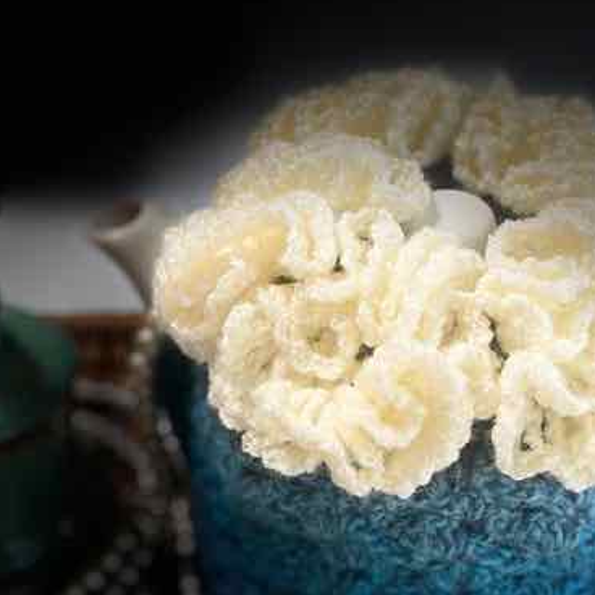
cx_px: 294
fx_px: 1245
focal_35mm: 64
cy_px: 495
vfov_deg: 26.3
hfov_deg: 26.9
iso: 32
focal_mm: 4.25
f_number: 1.8
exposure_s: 1/477
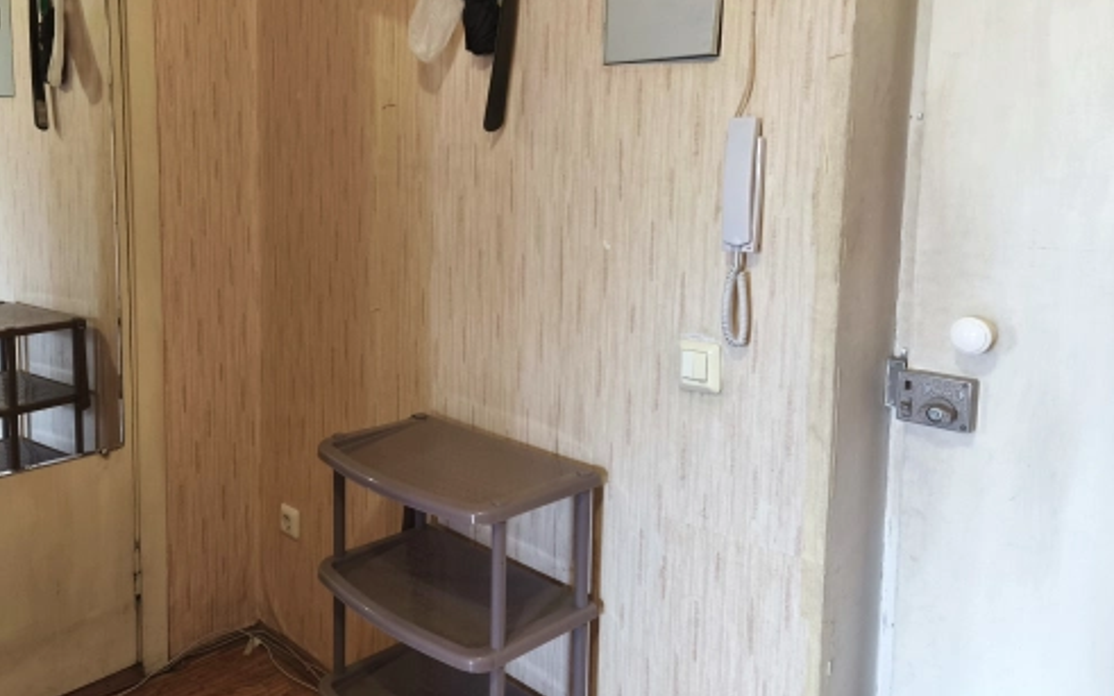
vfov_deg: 40.4
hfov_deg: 61.1
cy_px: 265
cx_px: 506
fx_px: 941
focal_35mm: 31
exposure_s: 1/50
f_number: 1.7
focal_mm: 5.35
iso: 400
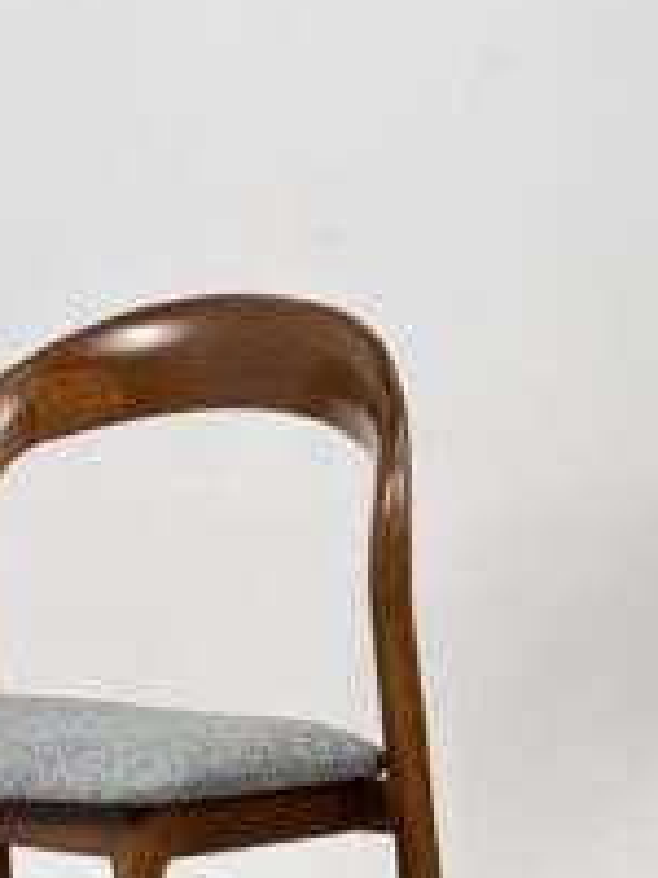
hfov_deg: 9.6
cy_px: 641
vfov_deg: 12.8
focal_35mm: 154
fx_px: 3903
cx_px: 57
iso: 250
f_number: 2.8
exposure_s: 1/97
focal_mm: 9
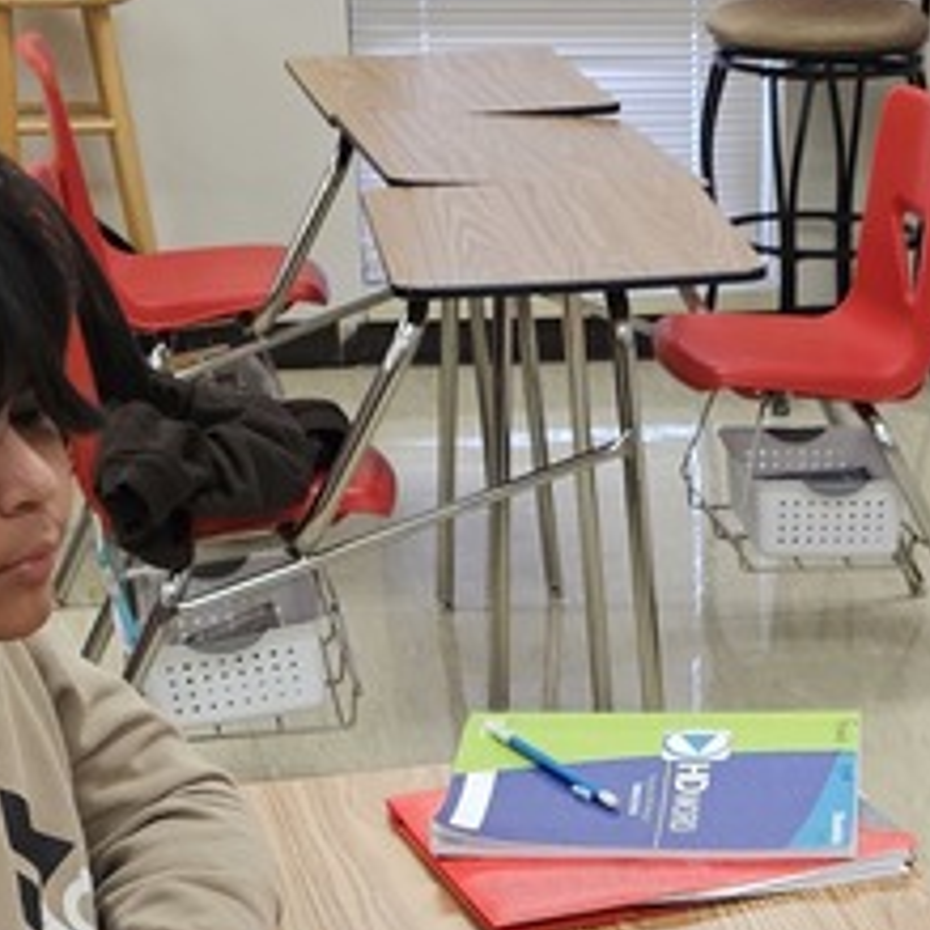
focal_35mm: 95
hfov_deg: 17.9
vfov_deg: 16.8
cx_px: 892
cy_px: 1333
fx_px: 2888
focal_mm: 6.3
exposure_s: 1/120
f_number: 1.7
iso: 320
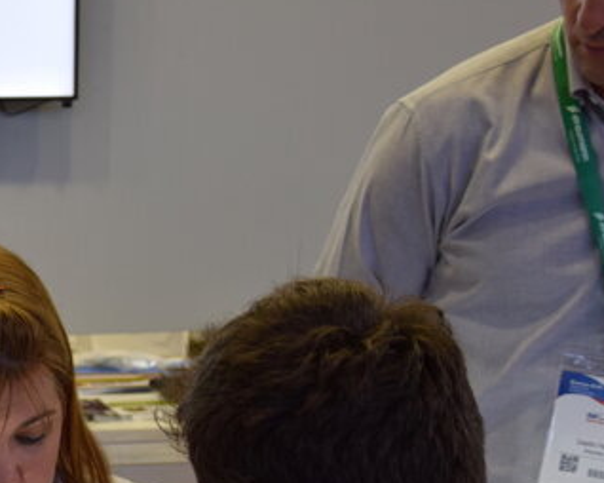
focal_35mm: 134
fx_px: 2399
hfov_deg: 14.1
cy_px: 448
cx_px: -17
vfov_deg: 11.4
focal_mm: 35
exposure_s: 1/60
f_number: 4.5
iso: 400
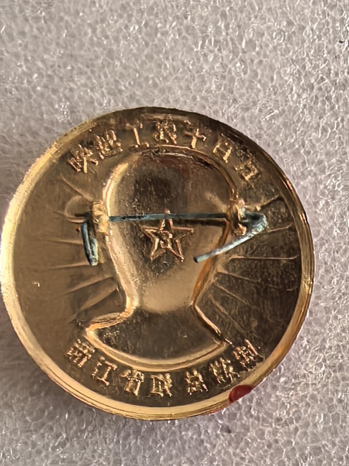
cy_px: 233
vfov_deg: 23.3
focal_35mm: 84
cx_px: 174
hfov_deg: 17.6
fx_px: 1129
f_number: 2.2
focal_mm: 1.95
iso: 320
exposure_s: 1/50
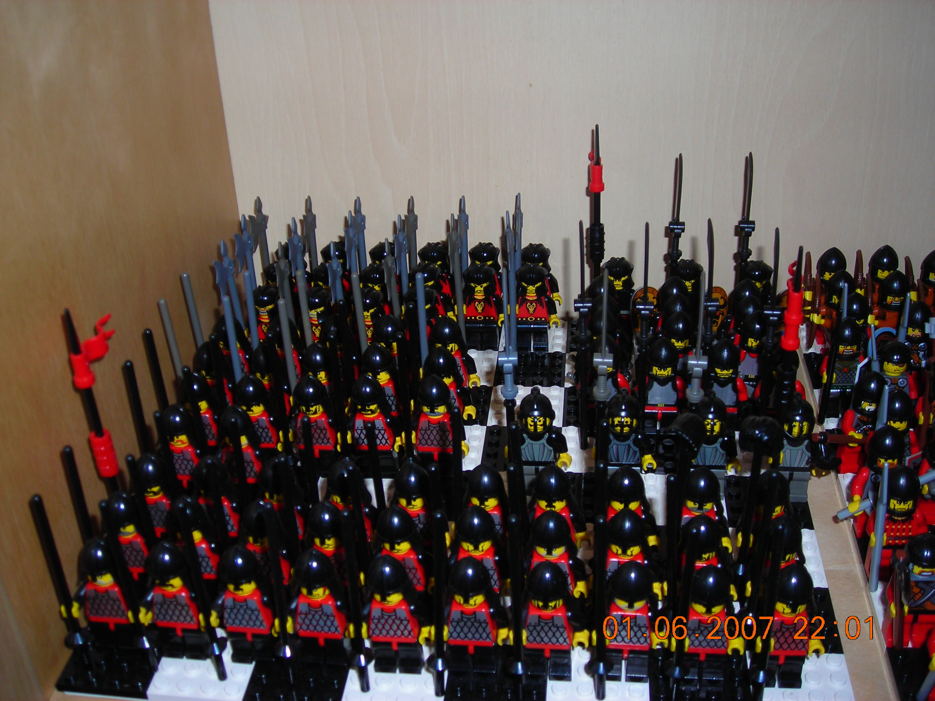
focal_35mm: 41
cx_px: 468
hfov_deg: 45.8
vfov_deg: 35.1
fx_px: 1107
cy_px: 350
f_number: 3.3
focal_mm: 6.8
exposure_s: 1/60.1
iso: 50
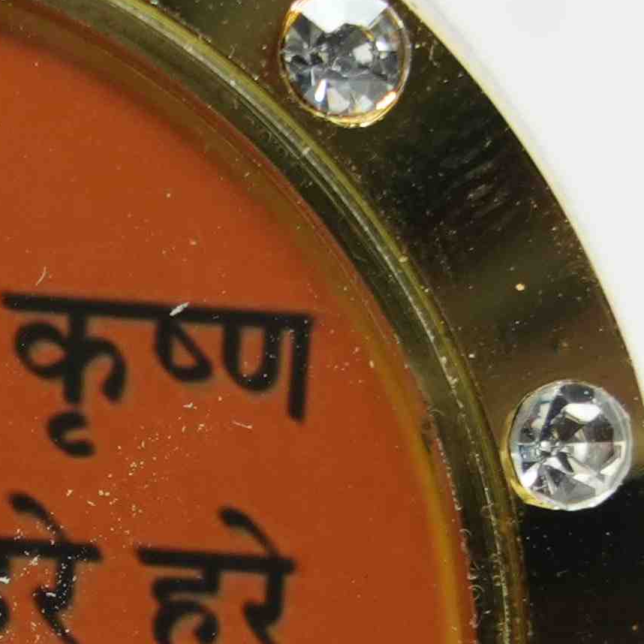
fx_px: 15344
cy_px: 656
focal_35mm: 729
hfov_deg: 2.4
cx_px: -239
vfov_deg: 2.4
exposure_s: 1/50
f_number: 7.1
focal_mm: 105
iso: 500
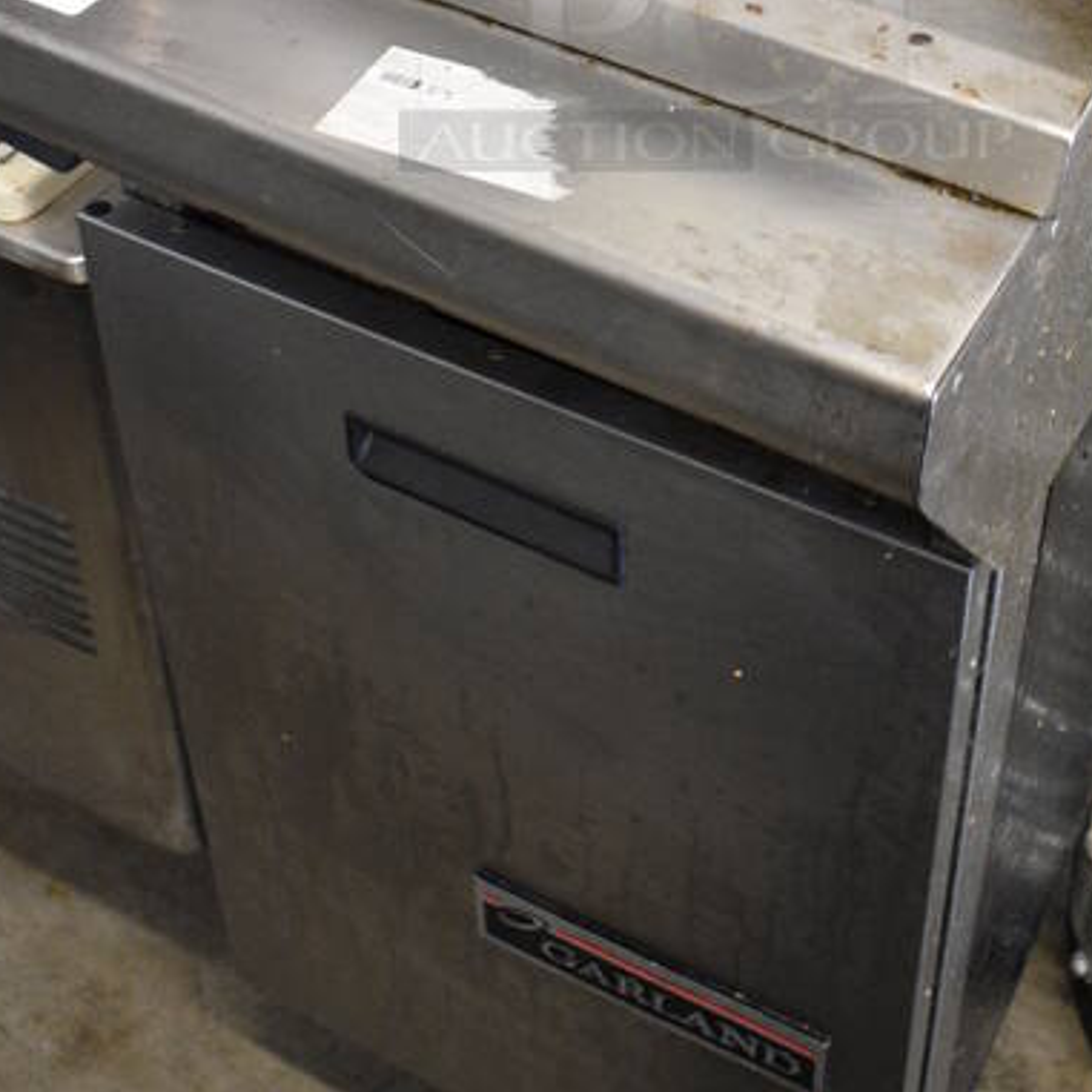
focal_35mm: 55
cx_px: 719
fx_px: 1963
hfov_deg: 30.9
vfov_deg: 29.2
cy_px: 21
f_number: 3.5
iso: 2000
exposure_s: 1/125
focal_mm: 18
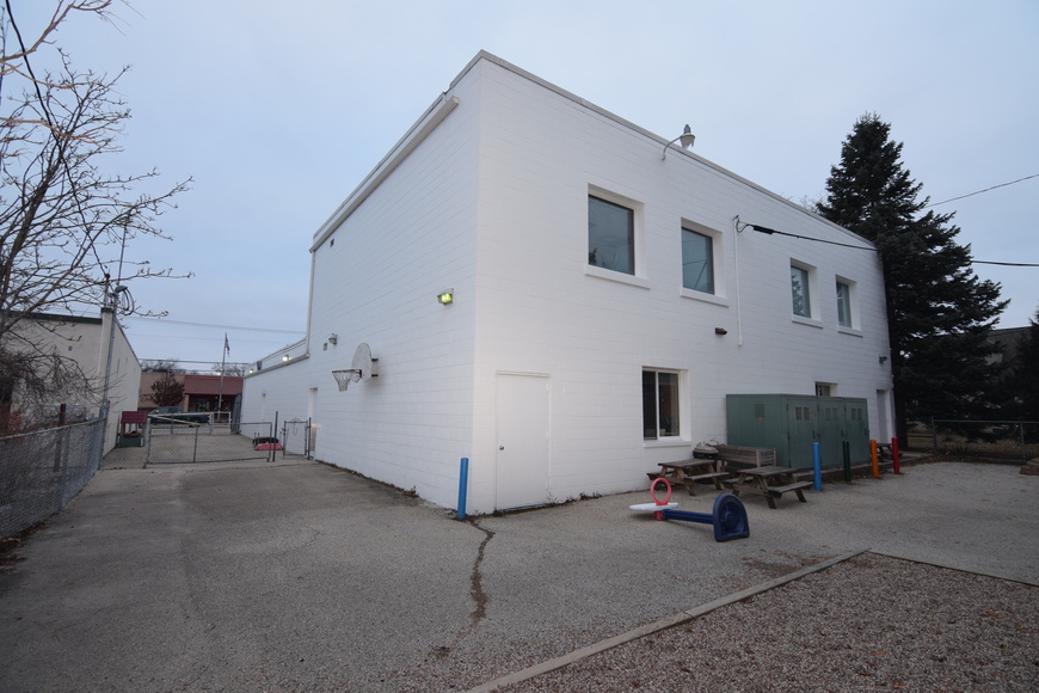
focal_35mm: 16
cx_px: 520
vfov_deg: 72.1
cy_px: 346
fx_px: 476
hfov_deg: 95.0
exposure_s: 1/125
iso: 560
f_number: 5.6
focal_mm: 11
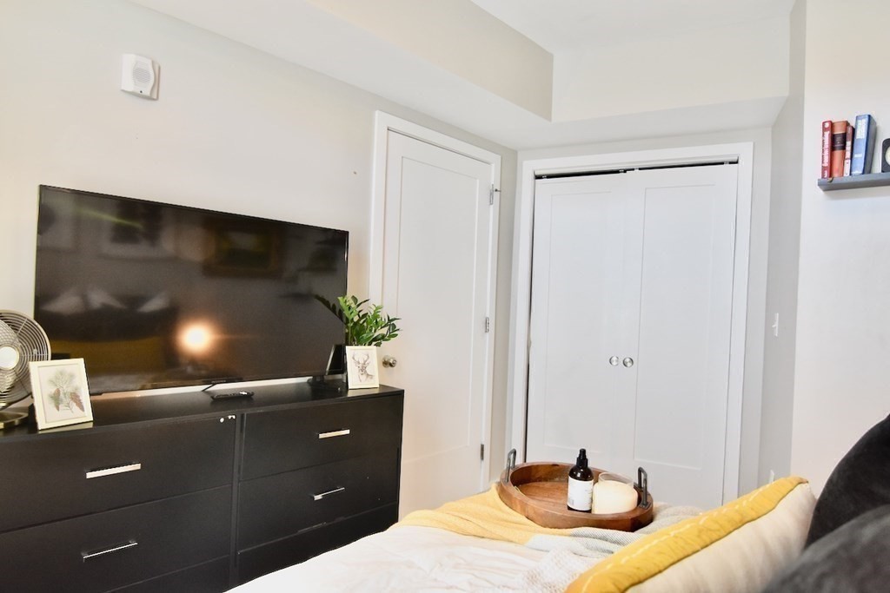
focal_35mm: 20
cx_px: 445
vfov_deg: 63.2
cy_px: 296
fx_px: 482
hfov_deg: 85.4
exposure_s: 1/60
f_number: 4
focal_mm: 13
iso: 1000
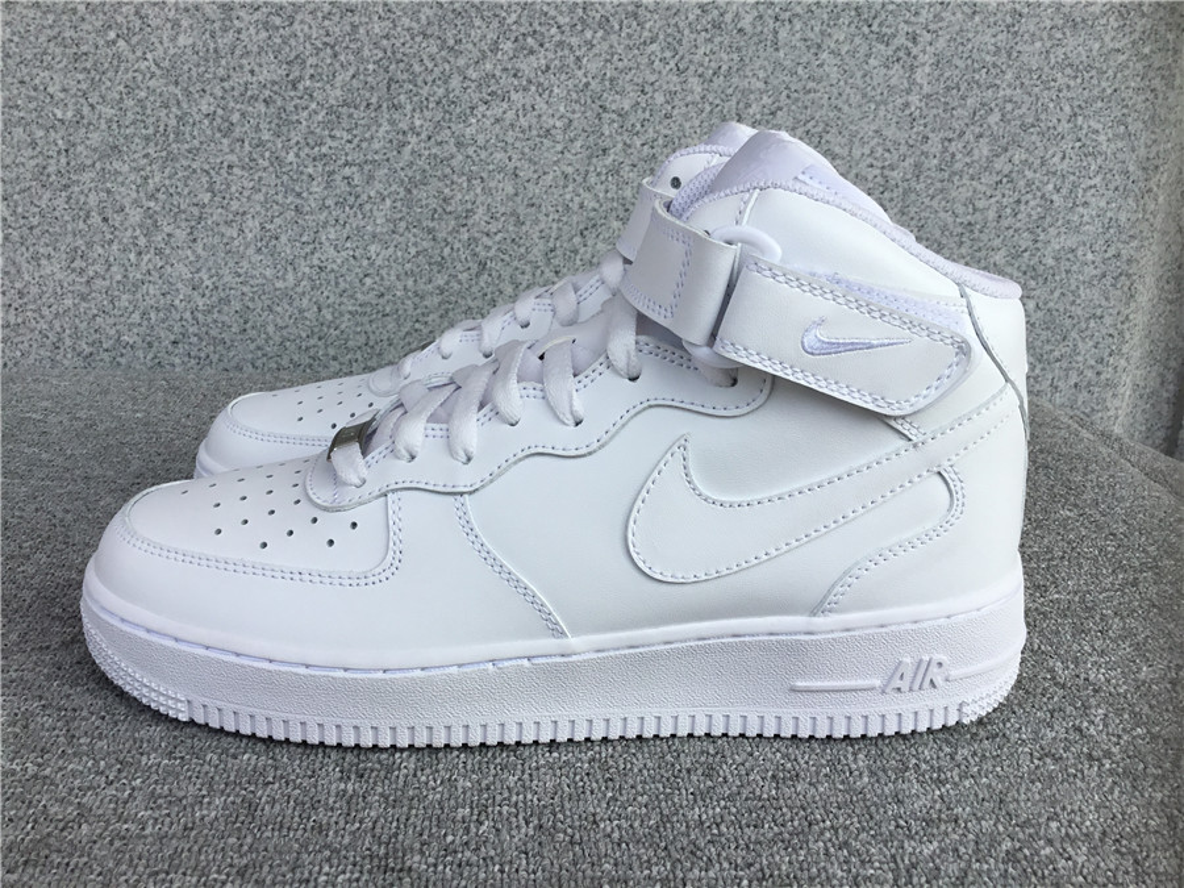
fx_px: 1060
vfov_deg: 45.4
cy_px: 444
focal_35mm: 31
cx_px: 592
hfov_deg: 58.4
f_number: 2.4
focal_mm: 3.3
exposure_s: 1/776
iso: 25
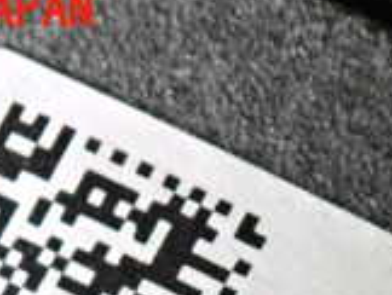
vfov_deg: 4.0
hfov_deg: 5.3
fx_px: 4196
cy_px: 525
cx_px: 380
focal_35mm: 370
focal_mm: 18
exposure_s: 1/125
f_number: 4.9
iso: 3200
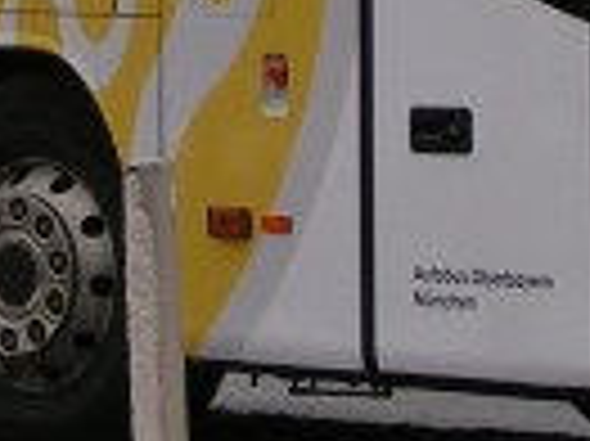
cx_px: 14
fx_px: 6573
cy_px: -396
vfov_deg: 3.8
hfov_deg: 5.1
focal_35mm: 386
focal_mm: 9.7
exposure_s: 1/100
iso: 50
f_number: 4.5
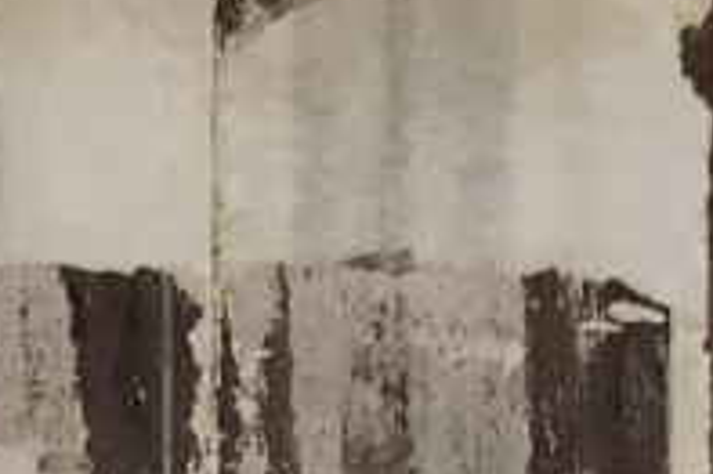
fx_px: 4215
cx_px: 467
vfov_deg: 6.2
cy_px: 1114
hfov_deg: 9.7
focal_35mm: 213
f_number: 1.8
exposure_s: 1/50
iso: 32
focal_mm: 4
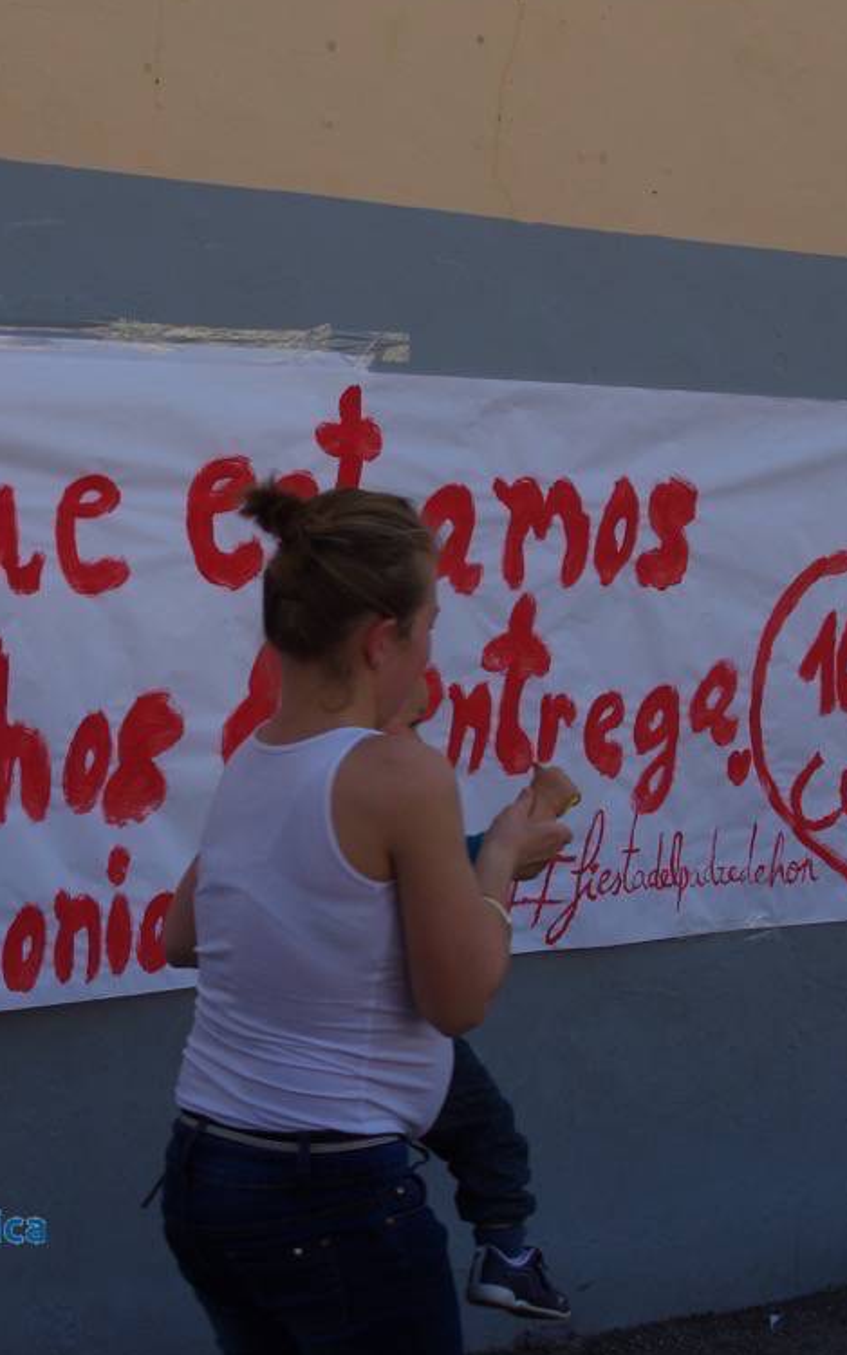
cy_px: 695
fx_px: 2614
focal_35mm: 71
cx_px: 209
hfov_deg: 18.3
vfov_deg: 29.0
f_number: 8
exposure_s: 1/250
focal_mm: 29
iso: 200
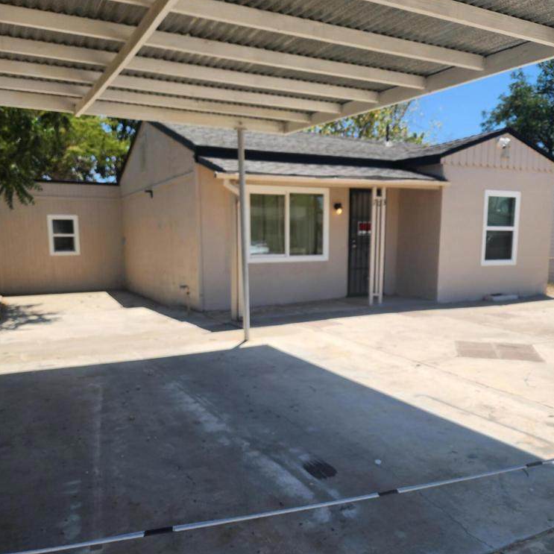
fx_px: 507
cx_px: 273
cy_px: 316
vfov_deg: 57.1
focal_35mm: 28
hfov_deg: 57.3
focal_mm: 6.4
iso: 12
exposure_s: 1/809
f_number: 1.8
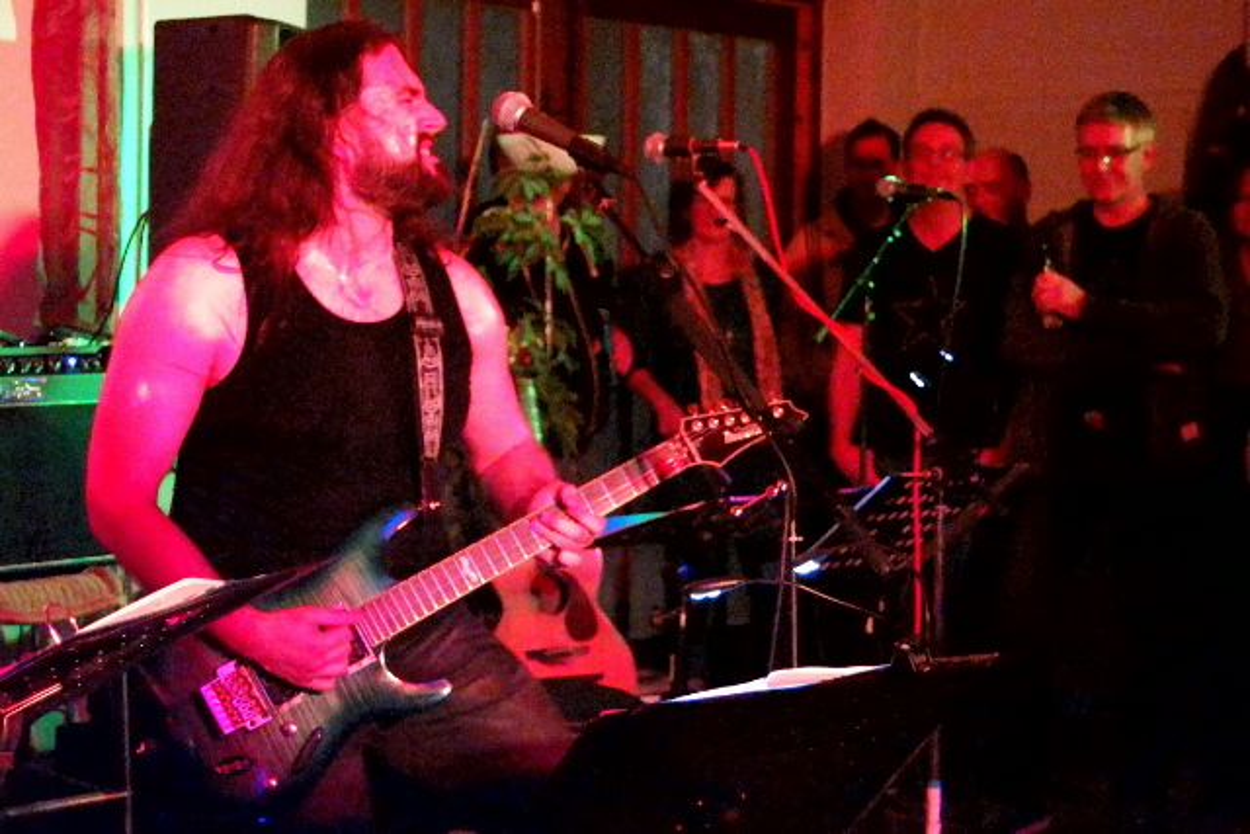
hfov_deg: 31.9
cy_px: 417
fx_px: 2188
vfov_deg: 21.6
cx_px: 625
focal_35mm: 63
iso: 25600
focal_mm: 41
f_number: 5.6
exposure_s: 1/80
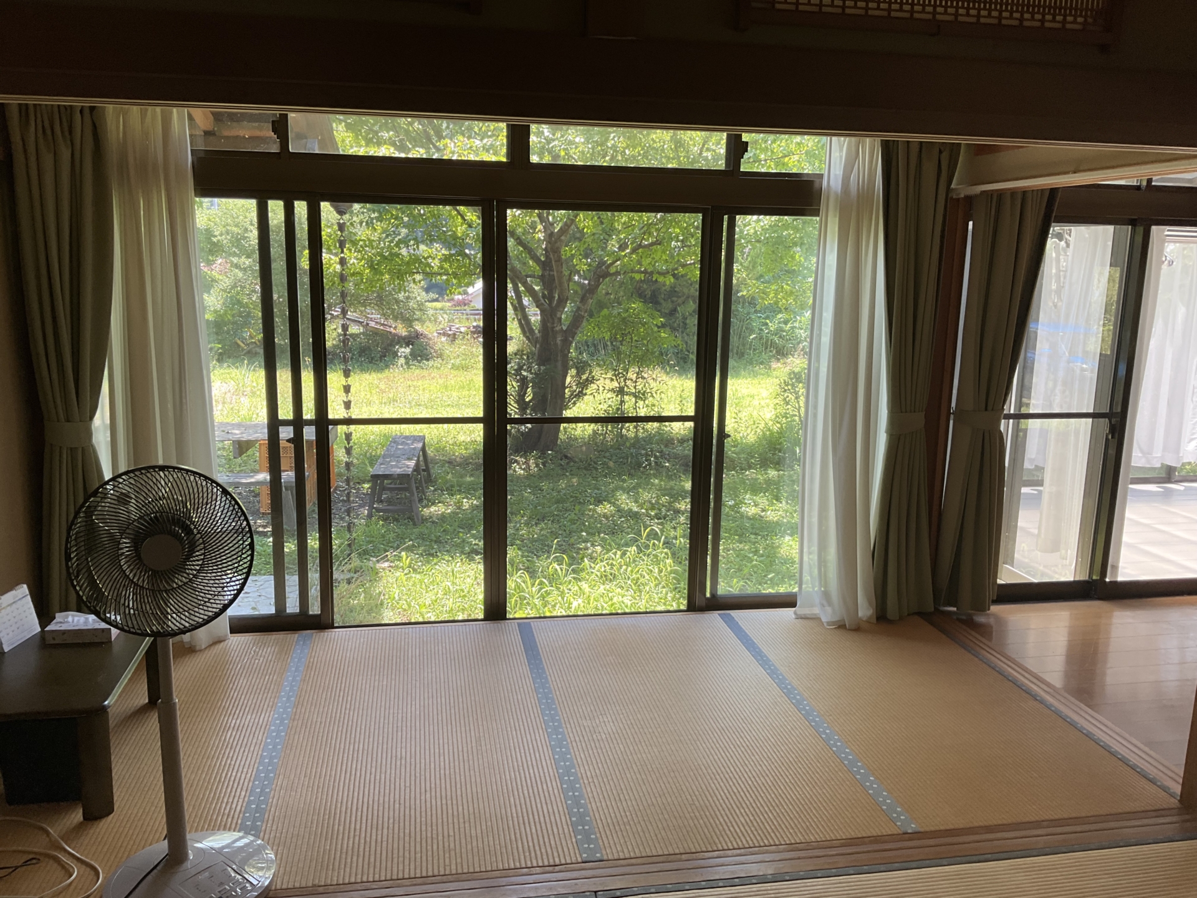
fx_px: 1003
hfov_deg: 61.7
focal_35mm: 29
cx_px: 598
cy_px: 449
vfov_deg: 48.2
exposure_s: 1/122
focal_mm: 3
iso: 32
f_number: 1.8
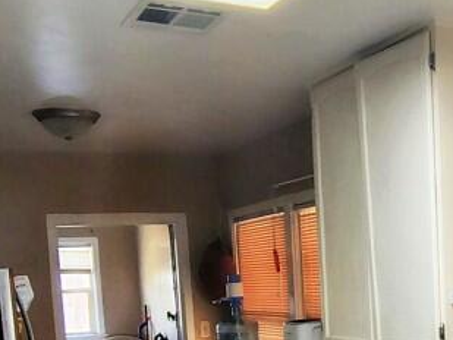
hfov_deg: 35.5
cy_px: 415
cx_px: 325
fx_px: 694
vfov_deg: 24.7
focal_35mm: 53
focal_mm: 2.13
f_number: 2.2
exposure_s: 1/52
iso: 501
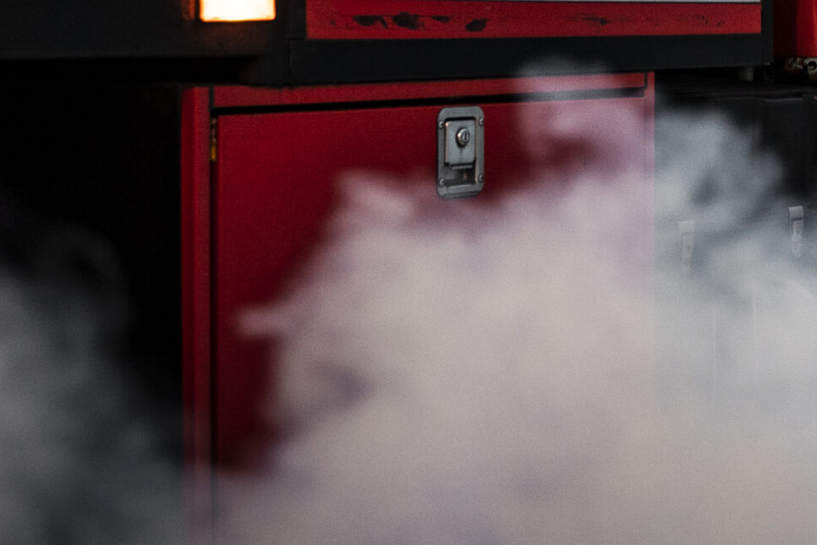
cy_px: 54
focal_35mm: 79
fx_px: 1793
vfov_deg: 17.0
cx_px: 842
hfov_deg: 24.4
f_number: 2.8
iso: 1000
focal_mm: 30
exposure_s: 1/250
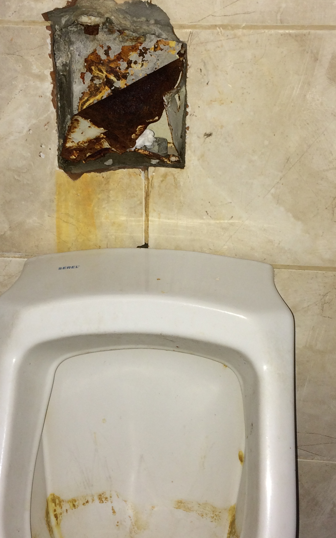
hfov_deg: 24.4
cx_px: 151
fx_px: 777
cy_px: 260
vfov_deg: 38.2
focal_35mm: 53
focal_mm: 4.15
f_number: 2.2
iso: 50
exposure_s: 1/20
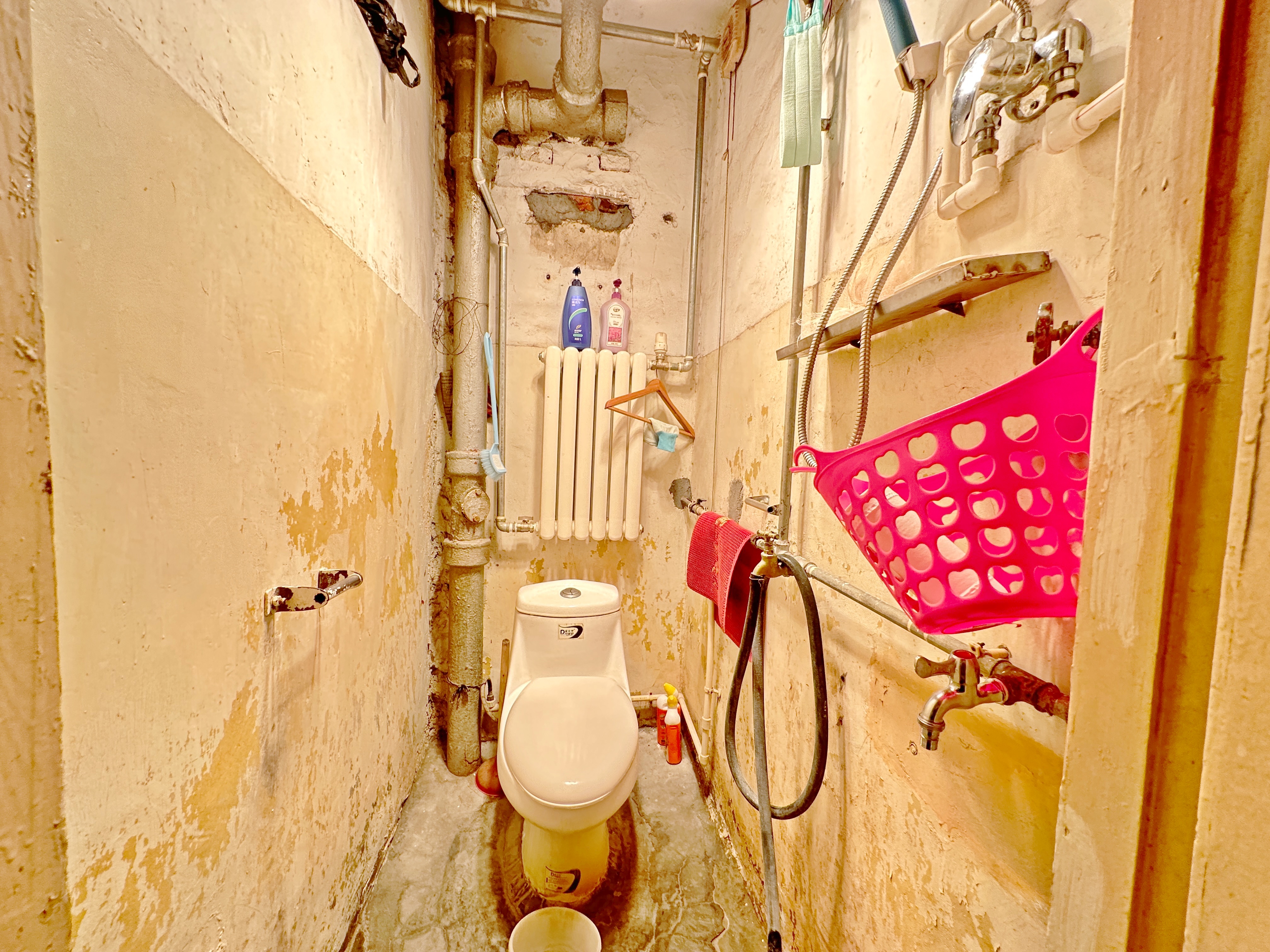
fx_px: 514
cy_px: 476
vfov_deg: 85.7
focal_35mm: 14
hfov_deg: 102.1
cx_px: 635
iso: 160
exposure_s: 1/50
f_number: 2.2
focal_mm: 2.22
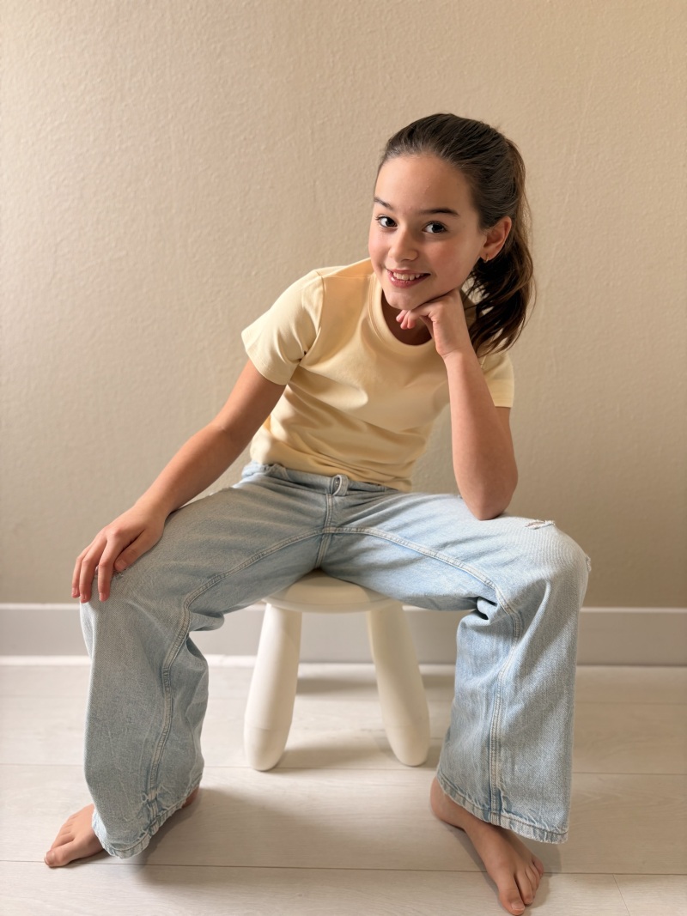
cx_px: 344
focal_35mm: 26
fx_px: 688
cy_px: 458
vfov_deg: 67.3
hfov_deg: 53.1
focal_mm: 5.96
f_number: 1.6
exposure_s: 1/105
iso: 125
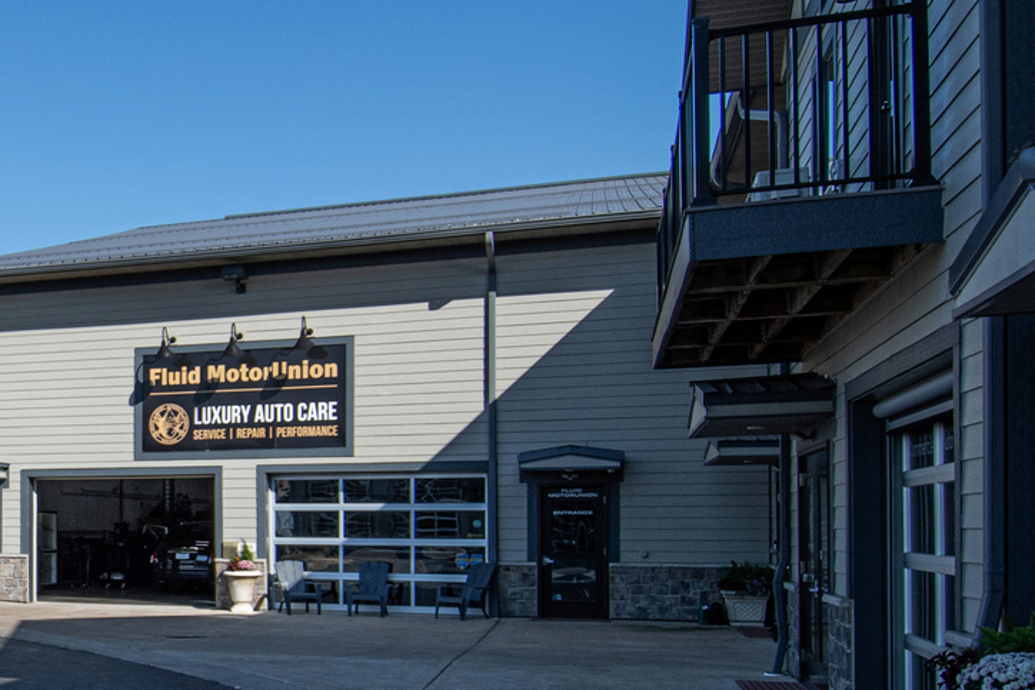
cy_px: 506
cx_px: -91
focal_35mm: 47
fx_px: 1351
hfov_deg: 35.9
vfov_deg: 28.3
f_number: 8
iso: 250
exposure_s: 1/1000
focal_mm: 14
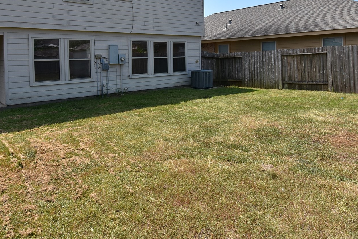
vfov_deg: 47.9
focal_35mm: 26
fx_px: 259
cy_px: 62
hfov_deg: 69.4
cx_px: 180
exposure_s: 1/500
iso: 160
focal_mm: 10
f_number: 8
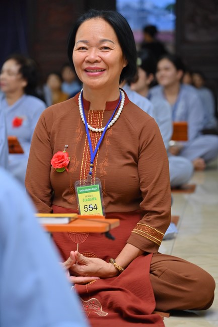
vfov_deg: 18.6
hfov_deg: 12.4
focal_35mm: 110
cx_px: 109
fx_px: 1000
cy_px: 164
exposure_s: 1/125
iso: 1250
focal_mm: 110
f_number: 4.5
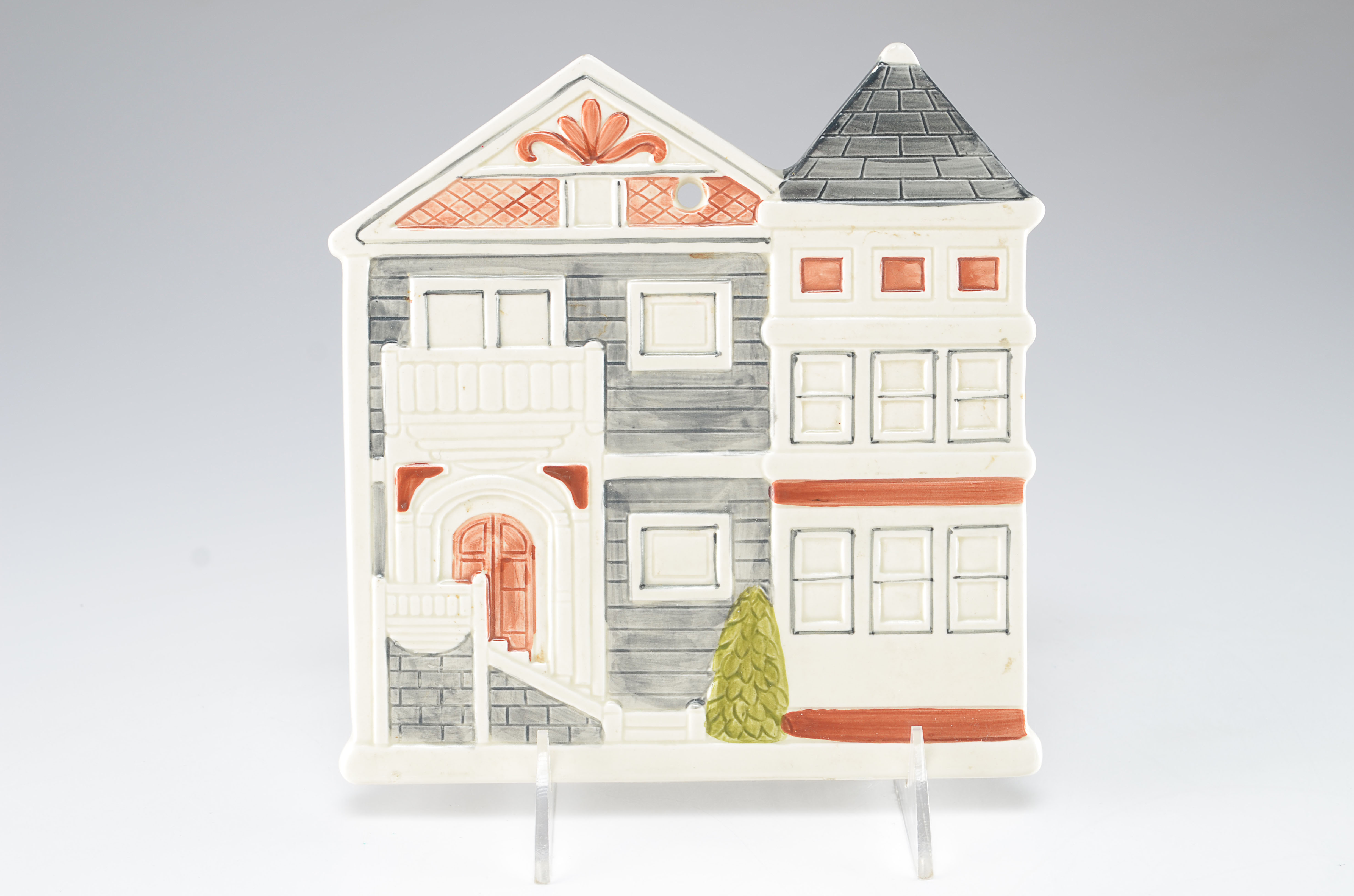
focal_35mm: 57
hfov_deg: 35.1
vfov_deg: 23.7
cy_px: 448
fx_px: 2139
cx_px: 677
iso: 100
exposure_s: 1/80
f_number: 7.1
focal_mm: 38
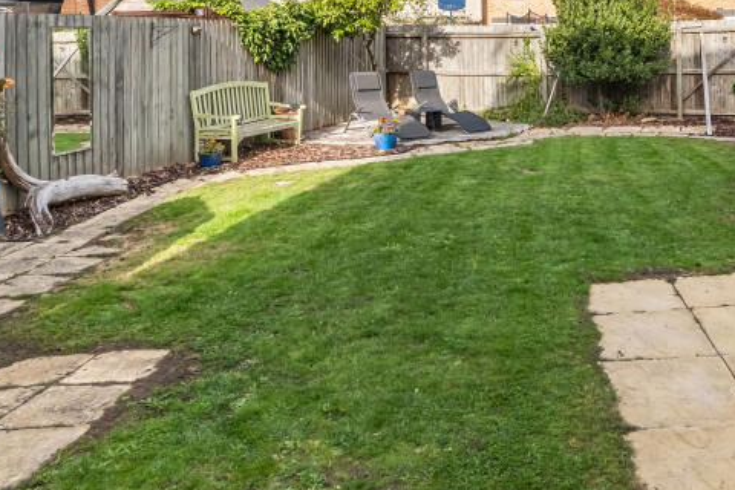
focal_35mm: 32
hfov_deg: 55.3
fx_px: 653
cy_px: 97
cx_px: 570
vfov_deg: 39.5
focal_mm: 10.3
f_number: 8
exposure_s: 1/500
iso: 320
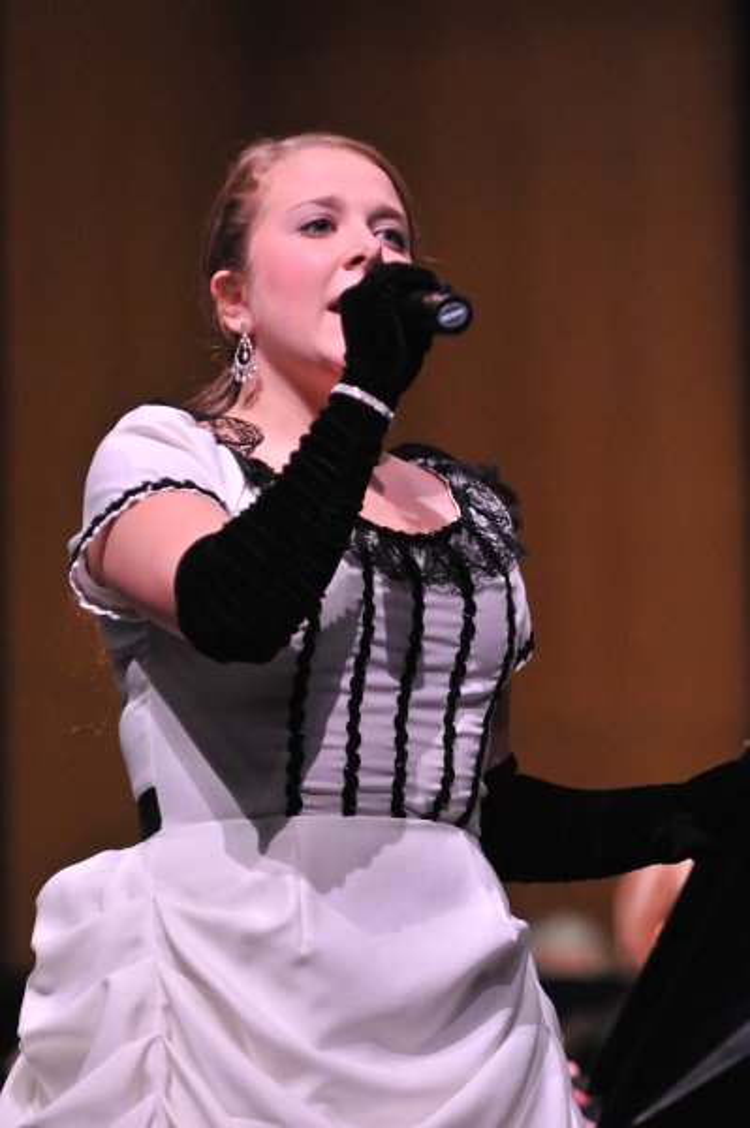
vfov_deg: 8.9
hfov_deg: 5.9
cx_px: 375
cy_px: 564
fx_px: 7278
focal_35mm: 232
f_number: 2.8
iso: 1600
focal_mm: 155
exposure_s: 1/250
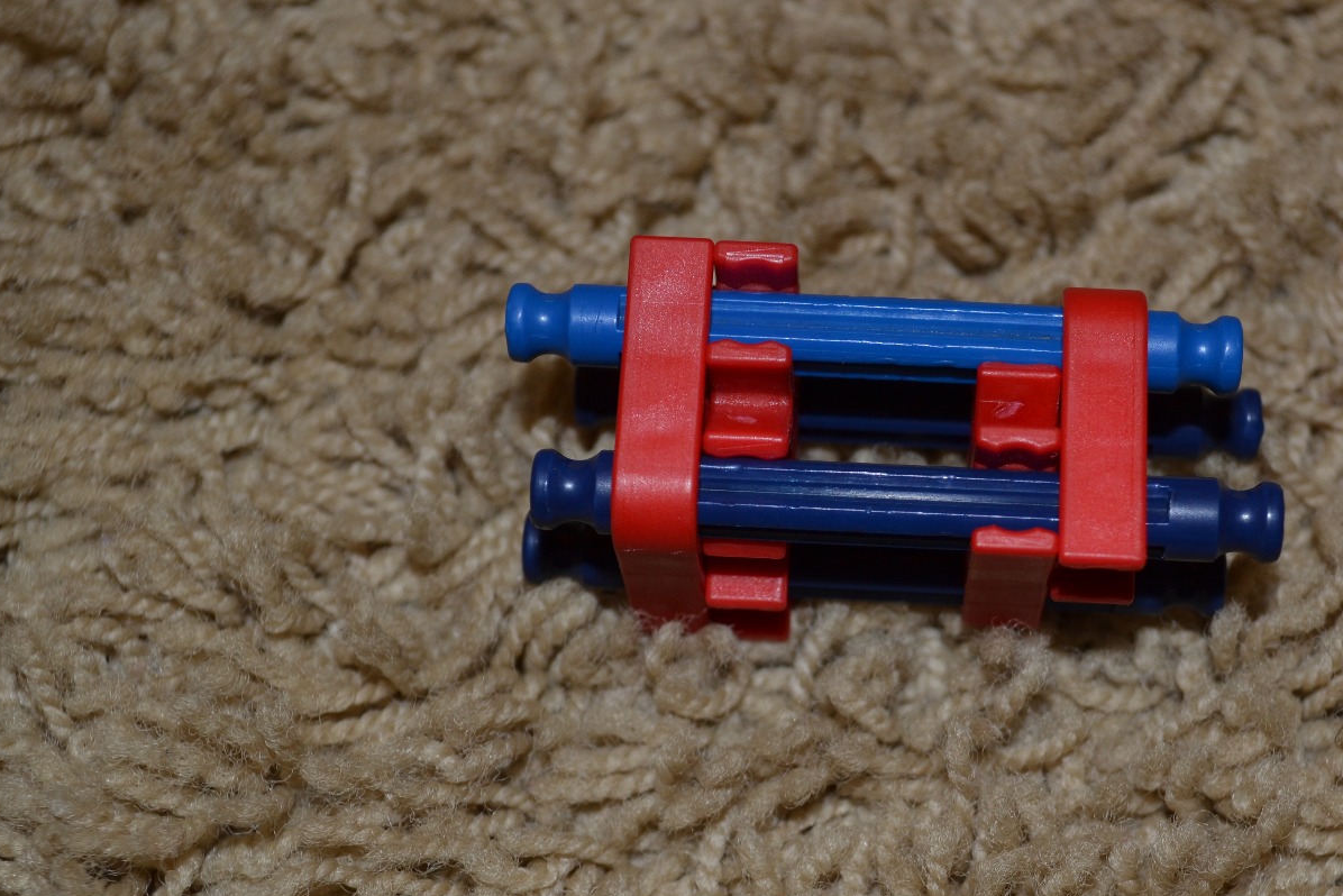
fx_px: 2425
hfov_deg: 30.7
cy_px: 579
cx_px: 887
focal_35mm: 65
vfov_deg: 20.9
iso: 250
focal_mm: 32
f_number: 4.8
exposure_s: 1/60
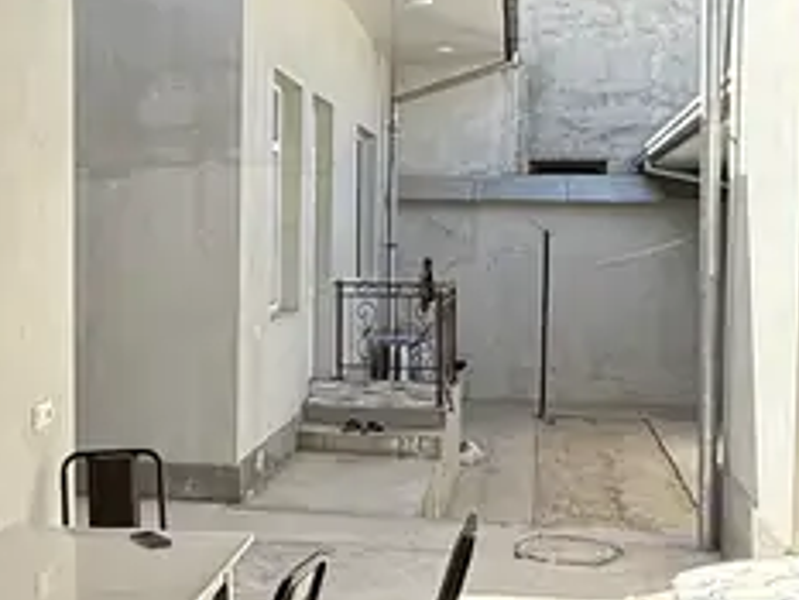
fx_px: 1247
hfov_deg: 35.4
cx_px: 329
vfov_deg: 27.1
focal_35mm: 54
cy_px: 303
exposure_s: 1/494
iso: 64
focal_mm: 2.22
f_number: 2.2
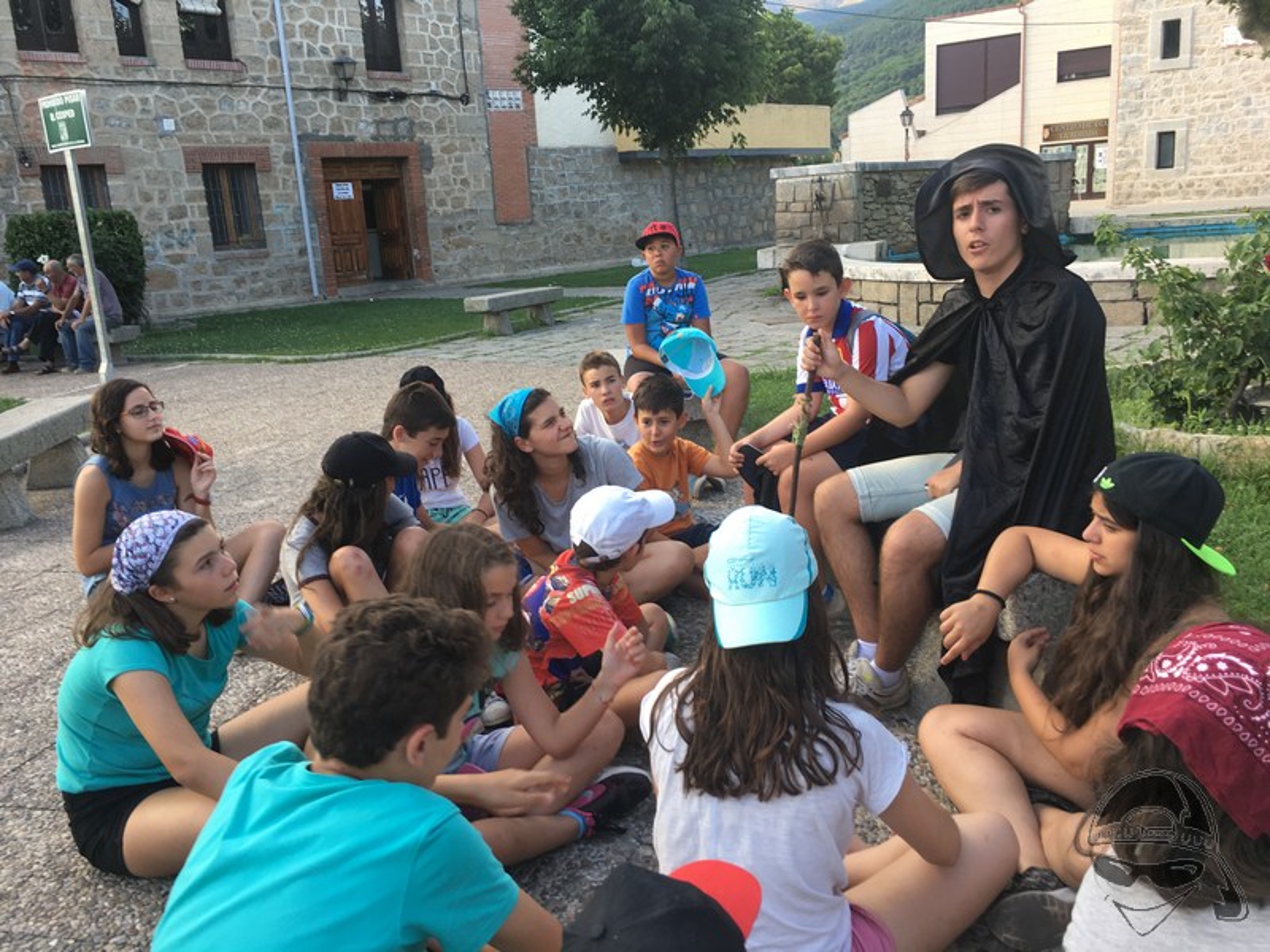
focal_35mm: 29
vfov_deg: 48.2
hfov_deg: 61.7
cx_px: 635
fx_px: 1064
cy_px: 476
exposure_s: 1/105
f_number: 2.2
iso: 25
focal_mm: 4.15
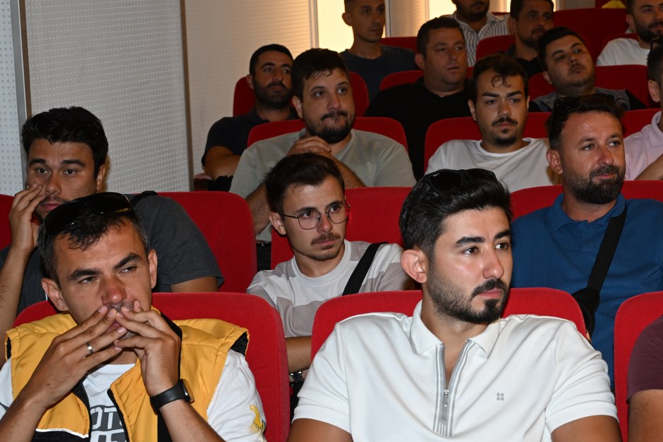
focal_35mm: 80
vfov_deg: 17.0
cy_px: 165
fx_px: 1473
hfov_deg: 25.0
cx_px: 509
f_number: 6.3
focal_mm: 47
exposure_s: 1/60
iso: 640
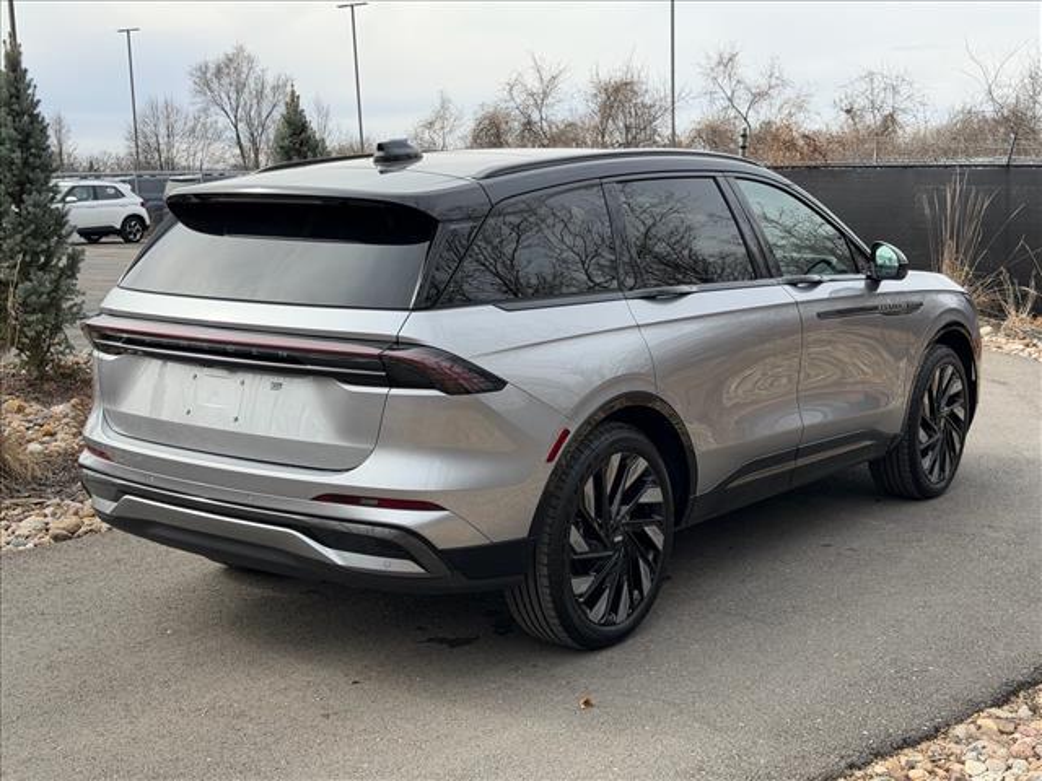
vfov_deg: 30.3
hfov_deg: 39.7
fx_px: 1445
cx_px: 521
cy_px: 390
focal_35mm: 48
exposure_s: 1/2415
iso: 80
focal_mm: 6.76
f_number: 1.78
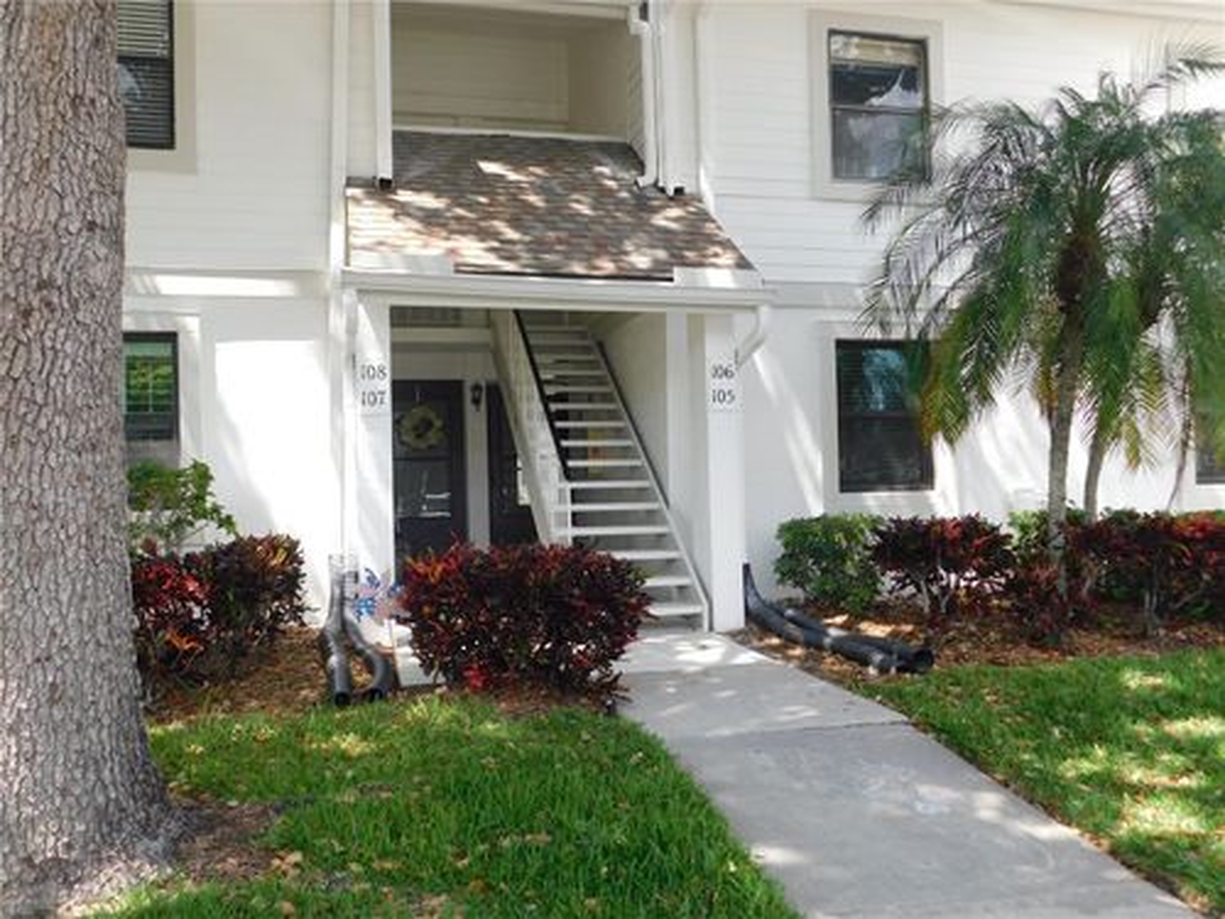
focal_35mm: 30
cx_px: 612
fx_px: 1062
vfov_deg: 46.8
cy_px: 460
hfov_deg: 60.0
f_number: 3.2
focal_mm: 5.3
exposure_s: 1/320
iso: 125
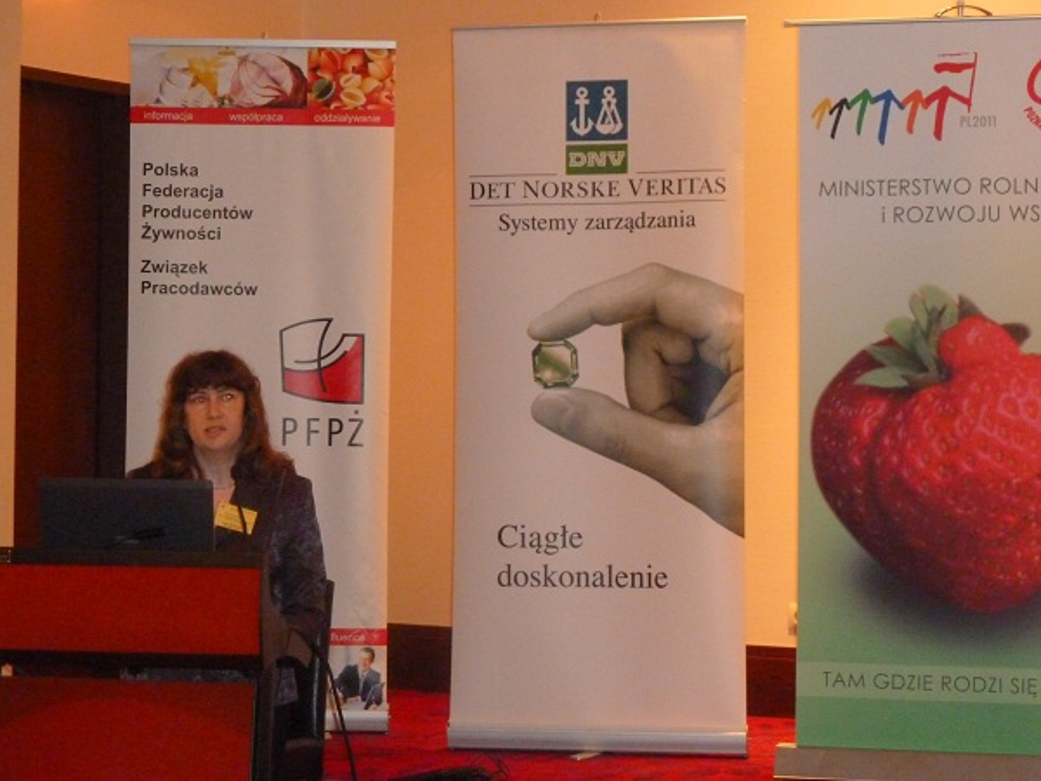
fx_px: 2707
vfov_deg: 16.4
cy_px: 390
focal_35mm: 90
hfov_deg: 21.8
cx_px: 520
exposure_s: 1/40
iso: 800
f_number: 4.3
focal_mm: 14.7
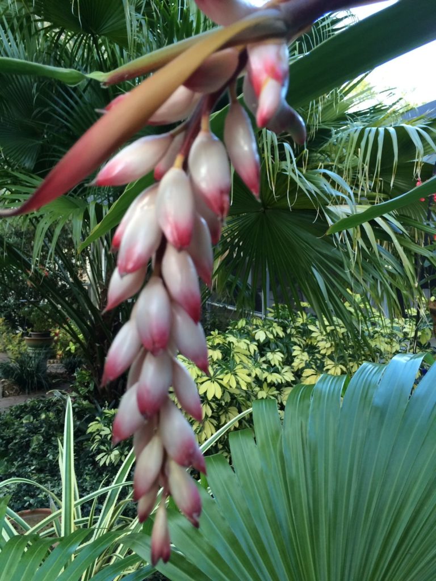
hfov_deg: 48.2
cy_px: 290
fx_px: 487
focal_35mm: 29
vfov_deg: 61.7
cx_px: 218
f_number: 2.2
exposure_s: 1/40
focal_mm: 4.15
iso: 40
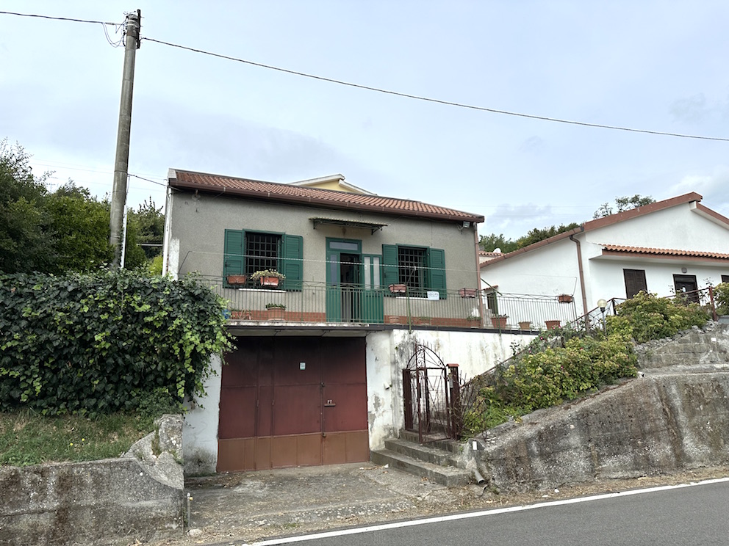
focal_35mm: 24
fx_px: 505
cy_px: 273
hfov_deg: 71.6
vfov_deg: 56.8
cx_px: 364
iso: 80
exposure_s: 1/5848
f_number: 1.78
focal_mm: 6.86
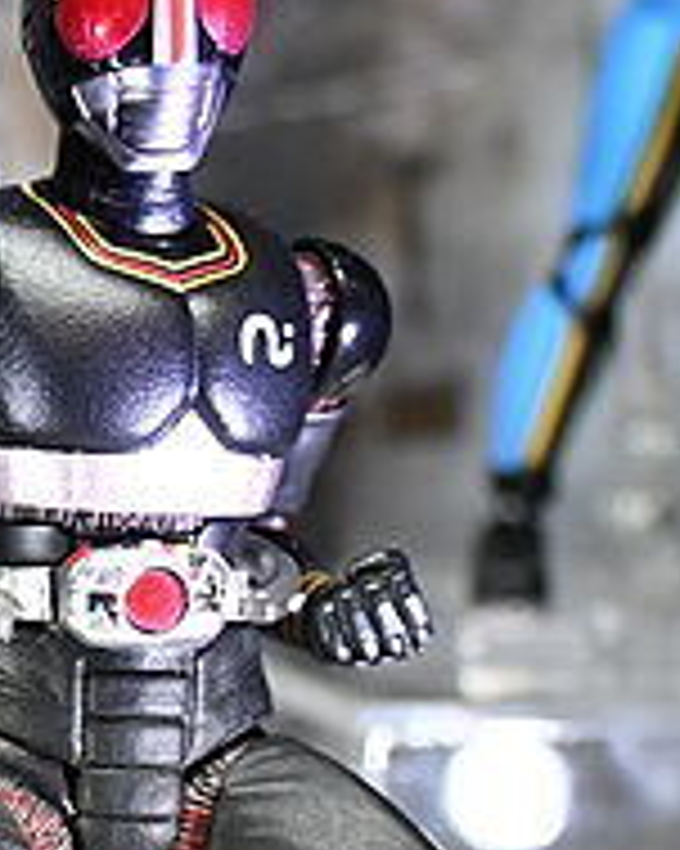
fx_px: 3222
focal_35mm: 128
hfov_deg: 11.0
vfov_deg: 15.0
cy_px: 641
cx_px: -653
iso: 900
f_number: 4
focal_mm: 21.5
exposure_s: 1/125
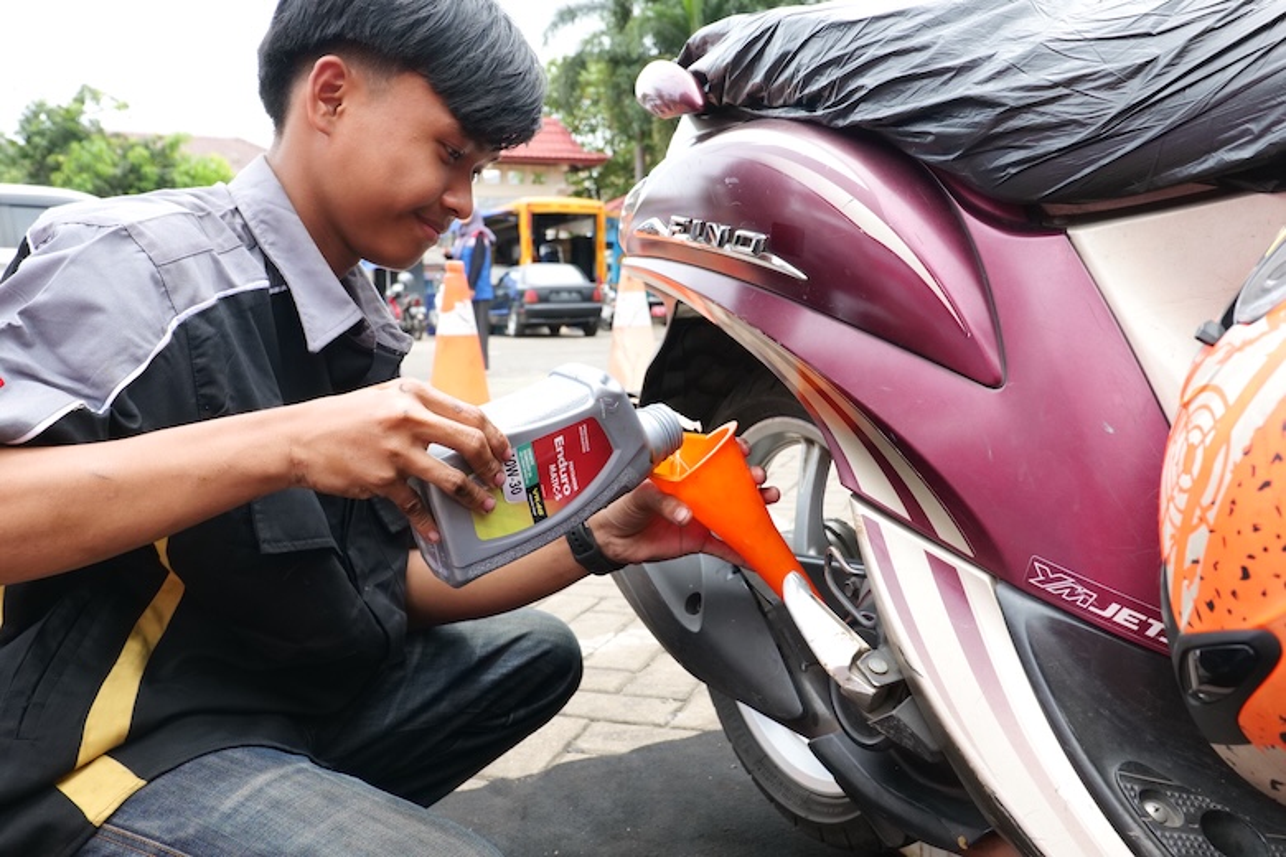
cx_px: 643
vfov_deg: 38.9
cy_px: 428
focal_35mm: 34
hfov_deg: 55.8
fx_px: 1214
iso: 3200
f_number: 10
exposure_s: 1/800
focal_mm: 34
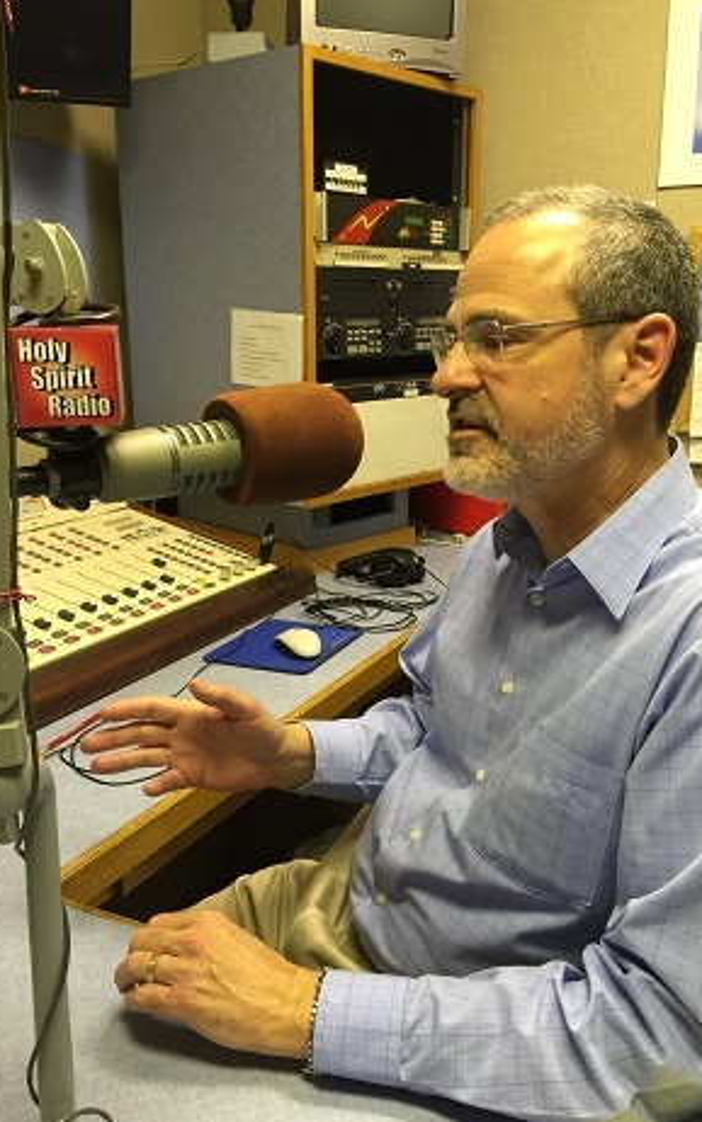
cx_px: 408
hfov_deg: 40.5
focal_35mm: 31
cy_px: 559
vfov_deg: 61.2
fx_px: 948
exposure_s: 1/15
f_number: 2.2
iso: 50
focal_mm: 4.15
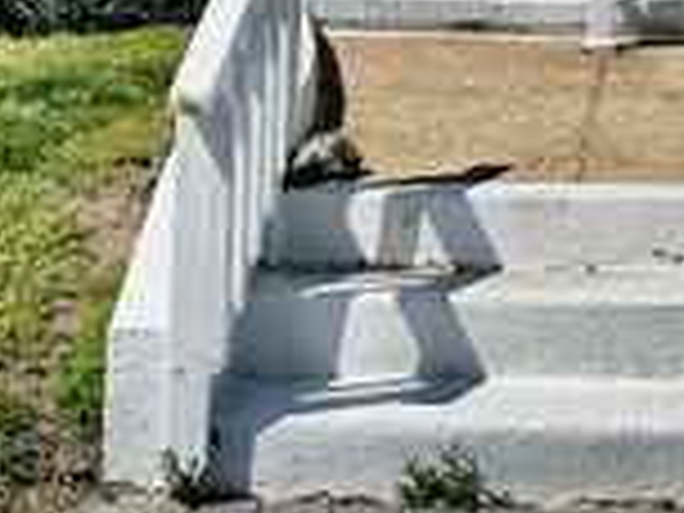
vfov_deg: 16.7
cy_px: -295
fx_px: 1561
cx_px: 590
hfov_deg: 24.2
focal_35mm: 79
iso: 80
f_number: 1.78
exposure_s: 1/7576
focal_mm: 6.86
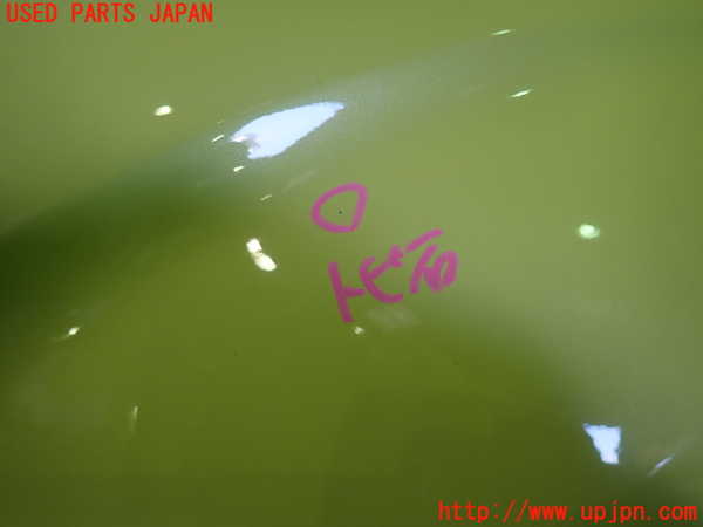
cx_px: 352
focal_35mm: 25
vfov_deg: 54.9
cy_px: 264
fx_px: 508
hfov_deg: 69.4
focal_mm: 4.5
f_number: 2
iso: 160
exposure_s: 1/60
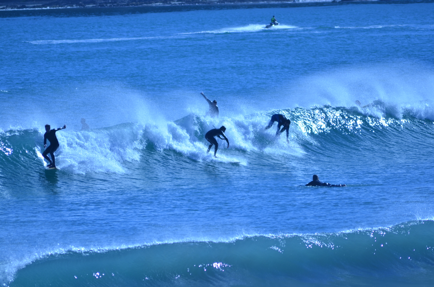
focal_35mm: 450
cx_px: 217
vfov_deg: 3.0
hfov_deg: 4.6
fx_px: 5414
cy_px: 144
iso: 100
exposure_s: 1/1000
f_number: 5.6
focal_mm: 300
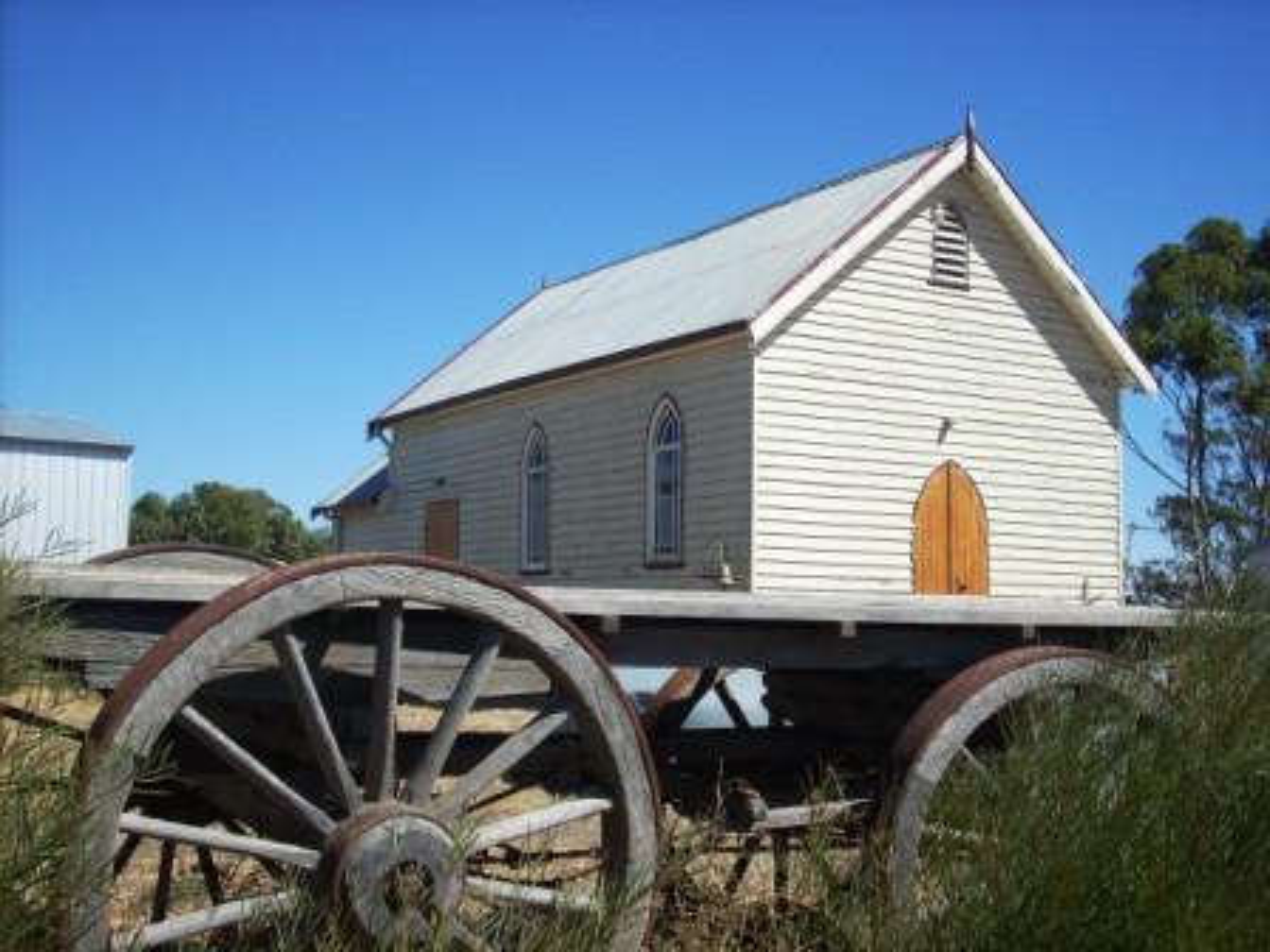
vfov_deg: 31.5
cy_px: 476
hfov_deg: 41.2
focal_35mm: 46
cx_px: 635
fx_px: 1688
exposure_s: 1/338
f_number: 6.3
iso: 64
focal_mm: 7.6
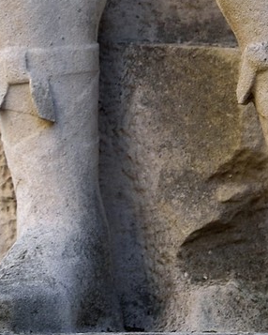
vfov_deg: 1.8
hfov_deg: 1.5
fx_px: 10322
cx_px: 121
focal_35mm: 1042
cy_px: -560
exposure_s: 1/200
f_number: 4
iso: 200
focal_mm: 165
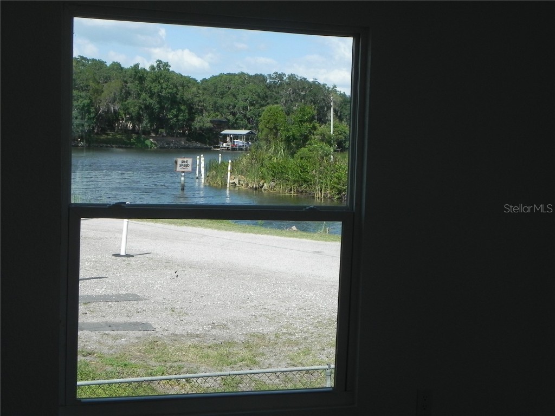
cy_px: 208
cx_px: 278
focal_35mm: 52
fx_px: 834
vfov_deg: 28.0
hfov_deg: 36.8
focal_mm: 9.2
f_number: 6.3
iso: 160
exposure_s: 1/354
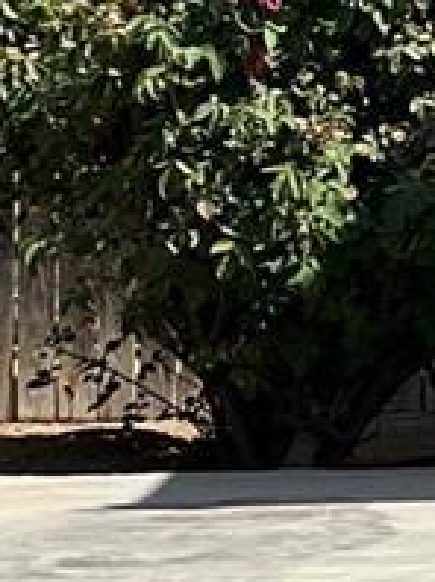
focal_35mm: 584
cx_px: -43
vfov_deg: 3.4
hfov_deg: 2.5
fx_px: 9806
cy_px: 150
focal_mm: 9
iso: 32
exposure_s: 1/645
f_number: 2.8
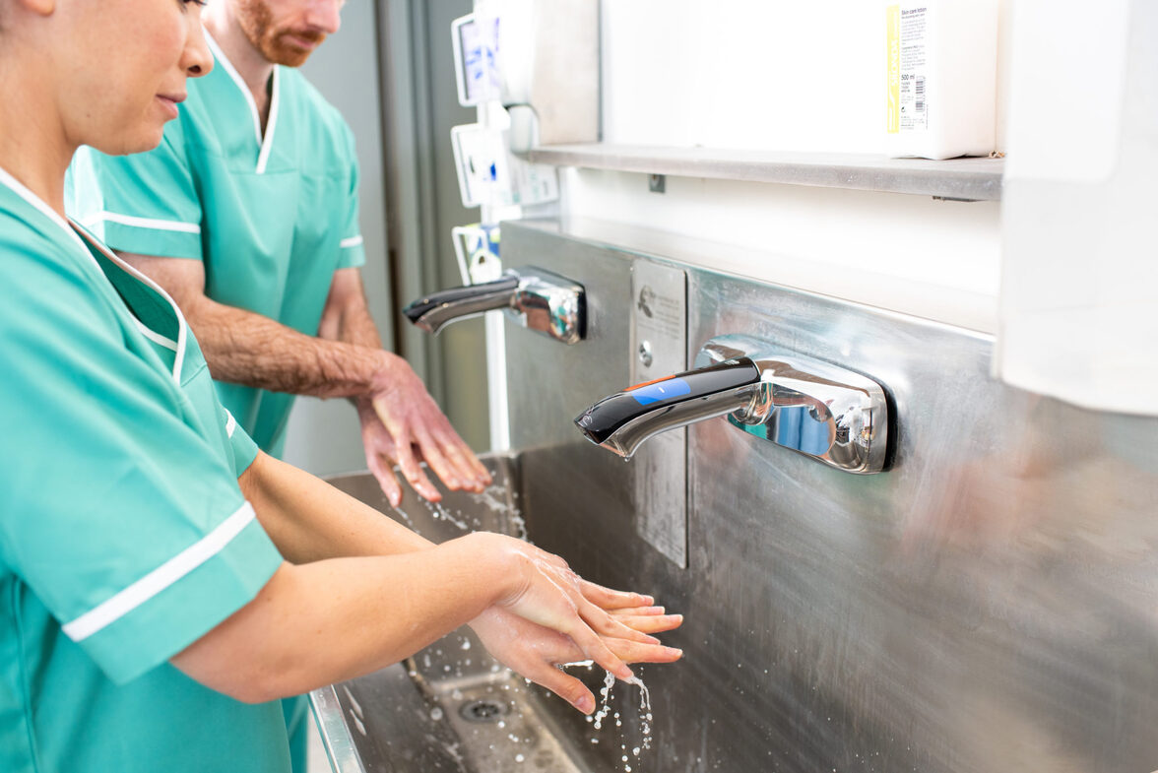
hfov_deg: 54.4
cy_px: 386
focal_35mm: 35
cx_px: 579
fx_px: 1126
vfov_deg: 37.9
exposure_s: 1/100
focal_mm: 35
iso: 640
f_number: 3.5
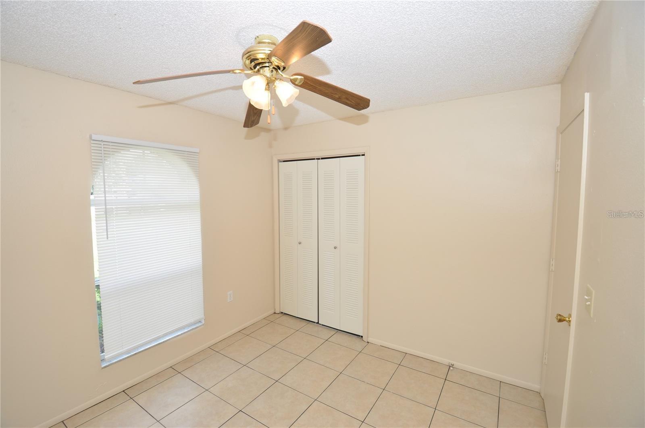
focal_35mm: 15
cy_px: 214
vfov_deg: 77.2
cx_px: 322
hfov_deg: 100.5
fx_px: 268
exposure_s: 1/100
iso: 400
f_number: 5
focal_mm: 10
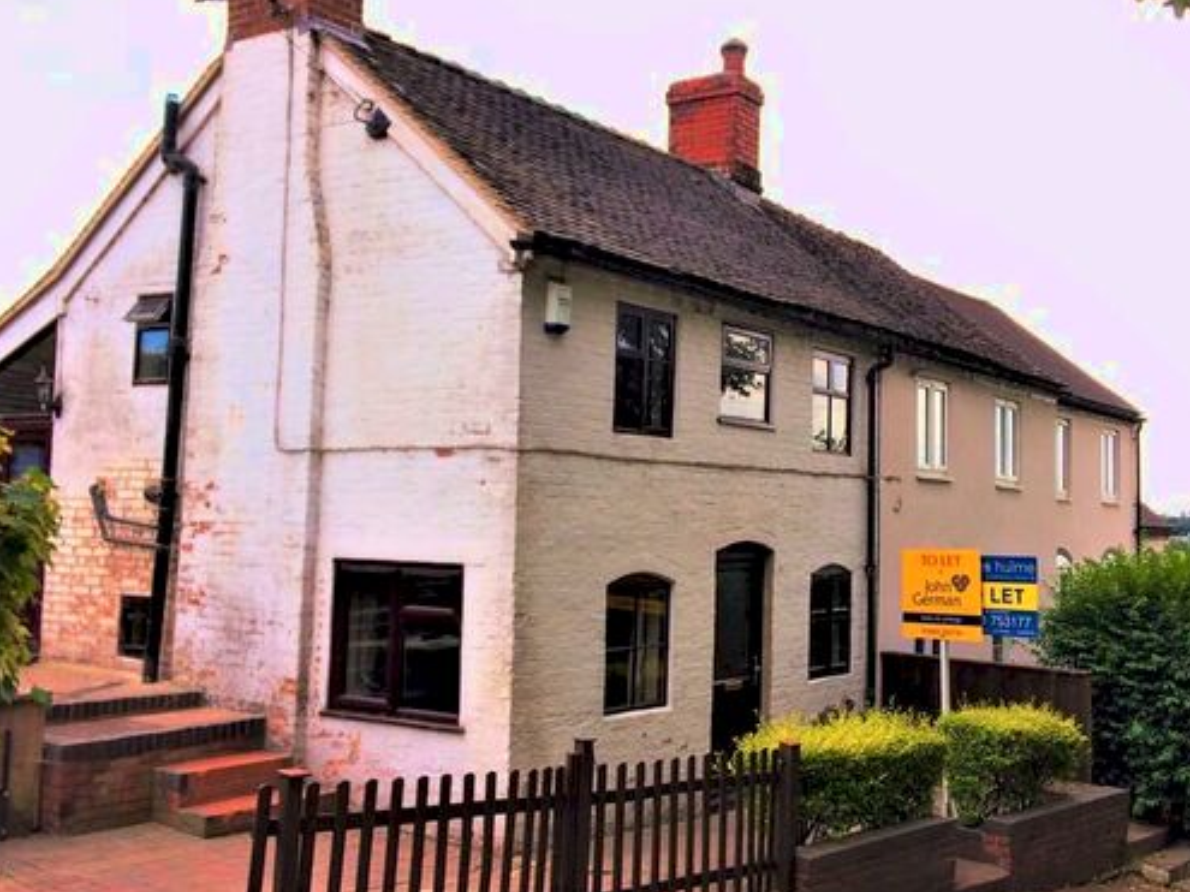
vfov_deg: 35.1
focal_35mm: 41
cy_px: 415
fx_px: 1409
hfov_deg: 45.8
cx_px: 625
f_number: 2.2
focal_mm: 4.15
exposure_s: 1/519
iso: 32
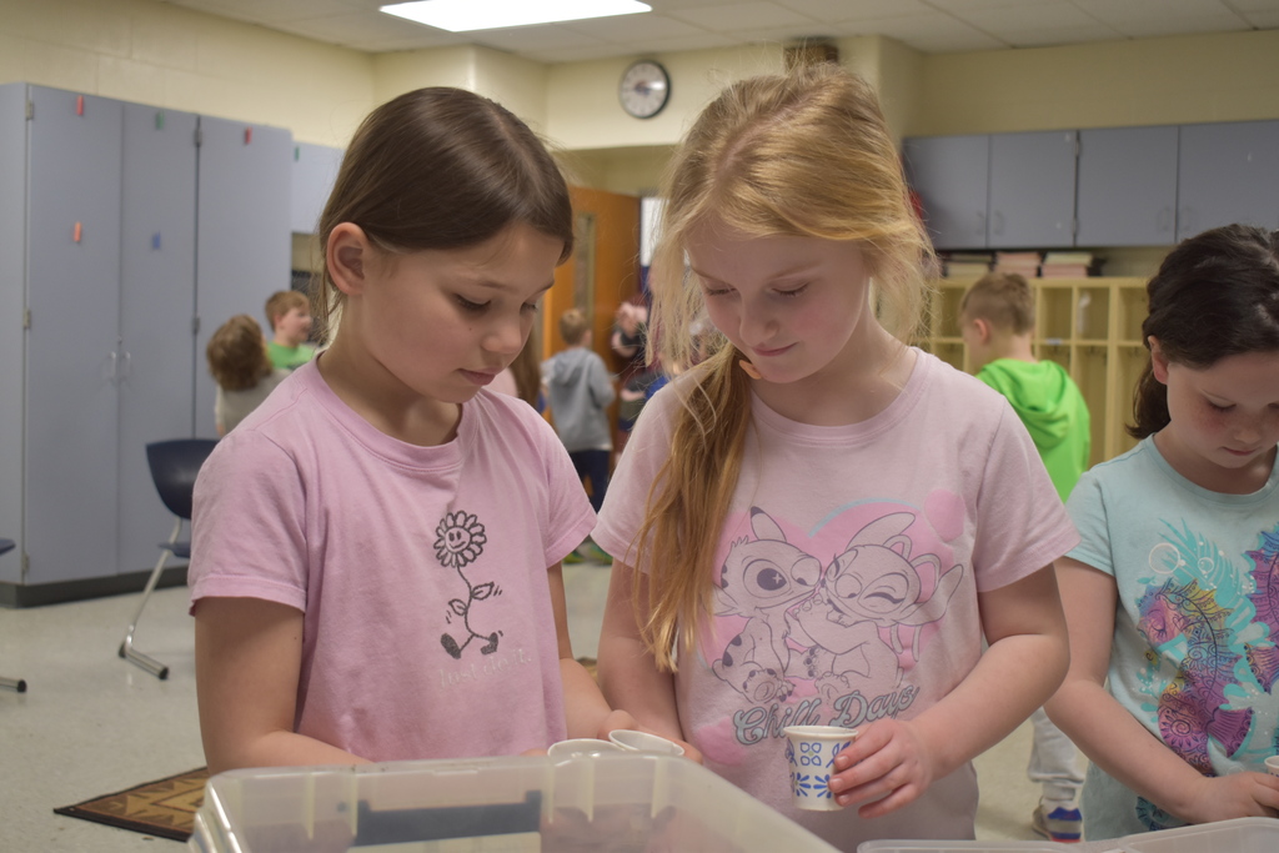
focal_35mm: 46
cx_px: 640
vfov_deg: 29.0
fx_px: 1652
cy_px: 426
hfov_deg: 42.3
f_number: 4.2
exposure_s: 1/60
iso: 450
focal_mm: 31
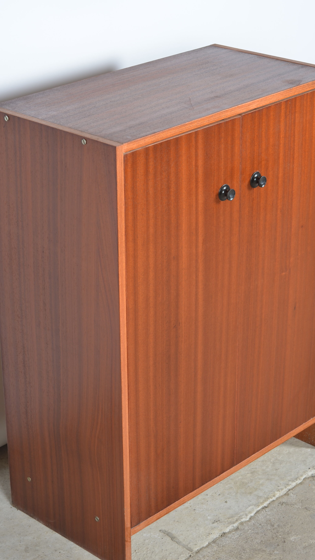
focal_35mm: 79
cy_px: 279
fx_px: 1173
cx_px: 154
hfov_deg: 15.3
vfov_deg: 26.9
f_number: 11
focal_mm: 50
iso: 100
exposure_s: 1/125
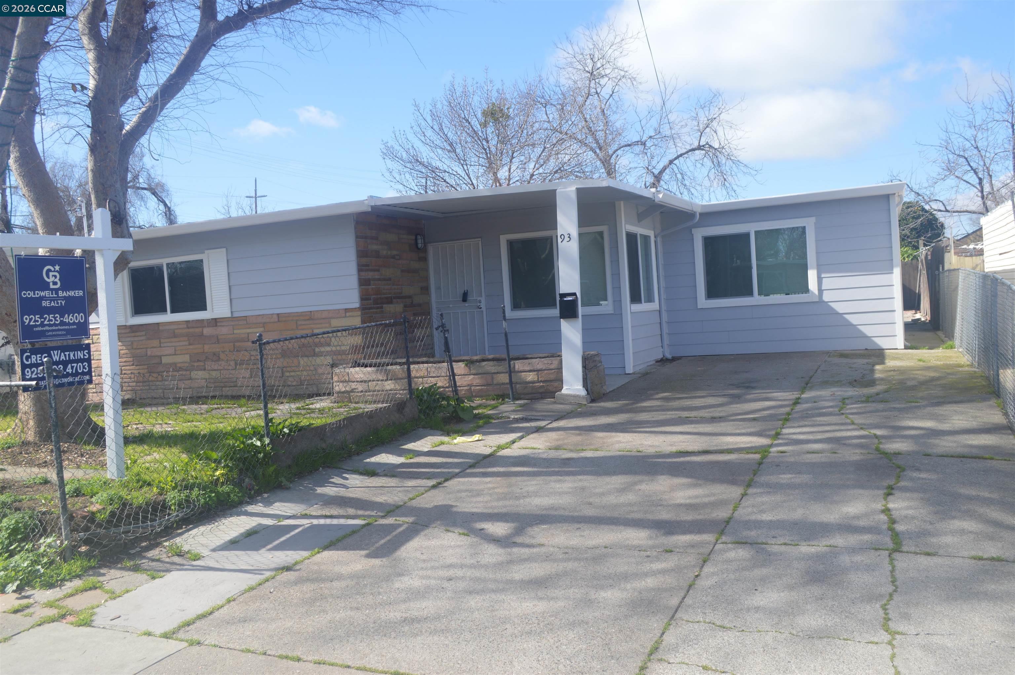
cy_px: 338
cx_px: 508
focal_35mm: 33
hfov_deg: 57.3
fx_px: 930
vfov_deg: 39.9
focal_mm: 22
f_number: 7.1
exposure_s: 1/200
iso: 100
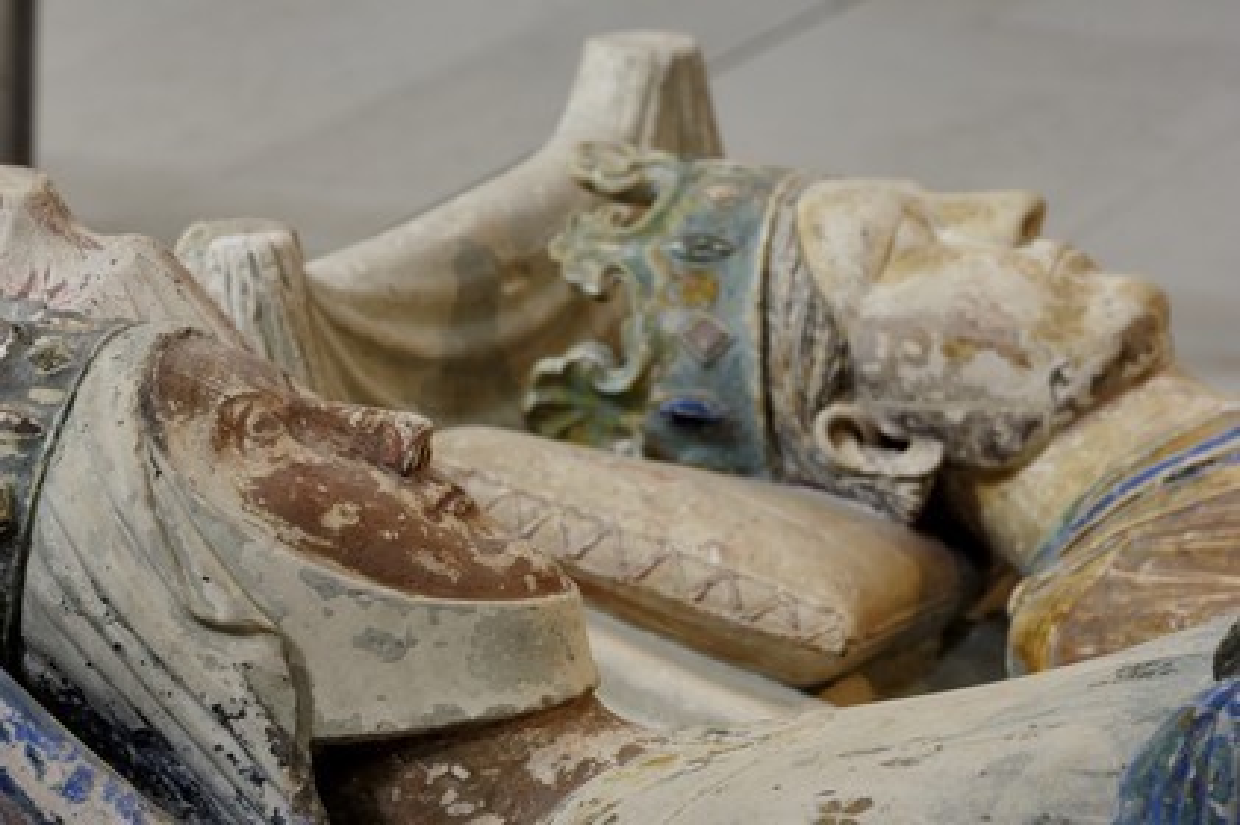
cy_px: 412
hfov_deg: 8.9
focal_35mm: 232
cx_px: 620
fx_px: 8002
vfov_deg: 5.9
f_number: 8
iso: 100
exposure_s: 1/2
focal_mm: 155
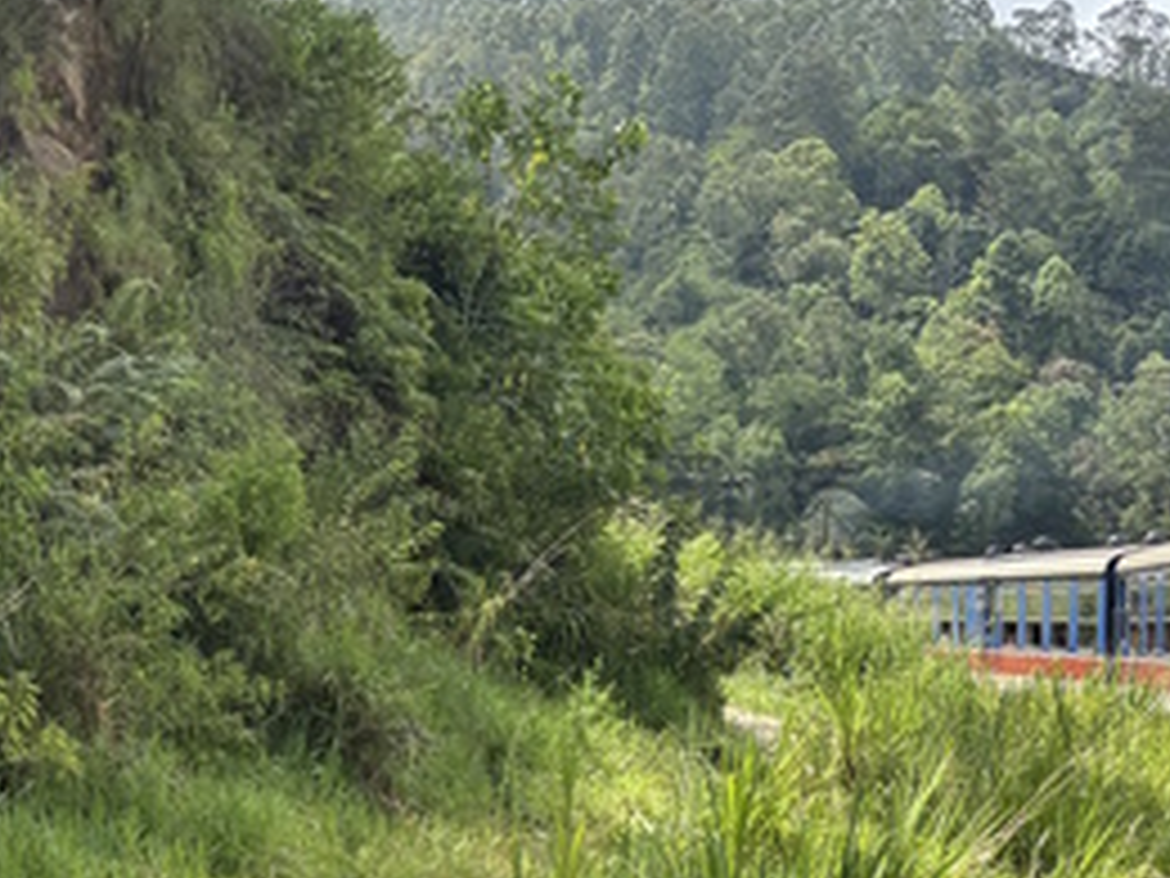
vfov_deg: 18.3
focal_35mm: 80
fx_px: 2704
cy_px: 684
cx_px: -18
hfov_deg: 23.3
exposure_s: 1/1381
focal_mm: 5.96
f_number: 1.6
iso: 50
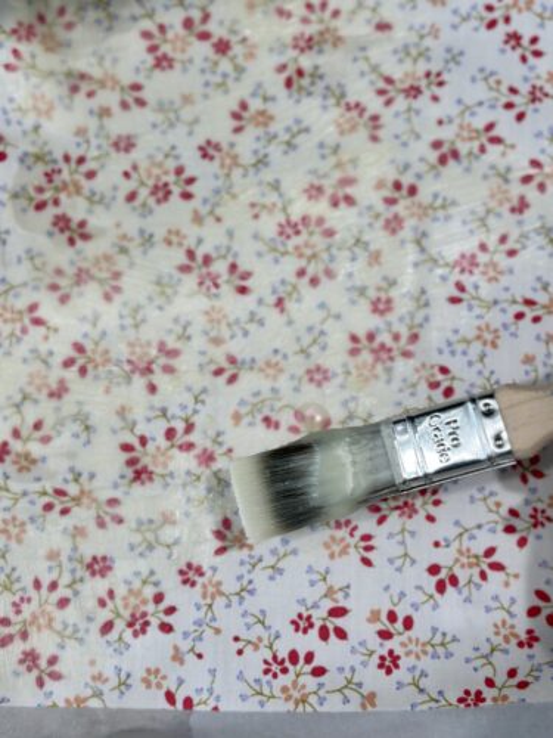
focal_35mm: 48
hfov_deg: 30.3
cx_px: 276
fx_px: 1022
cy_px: 369
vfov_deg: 39.7
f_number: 1.78
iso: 100
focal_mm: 6.86
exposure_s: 1/170
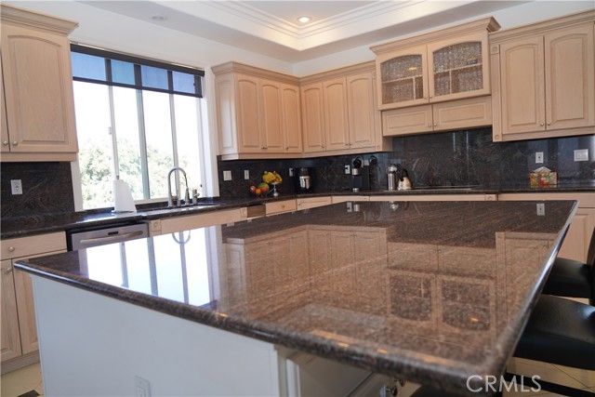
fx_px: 397
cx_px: 298
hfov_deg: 73.7
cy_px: 198
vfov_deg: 53.2
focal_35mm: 24
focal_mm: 24
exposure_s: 1/60
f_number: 4
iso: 250
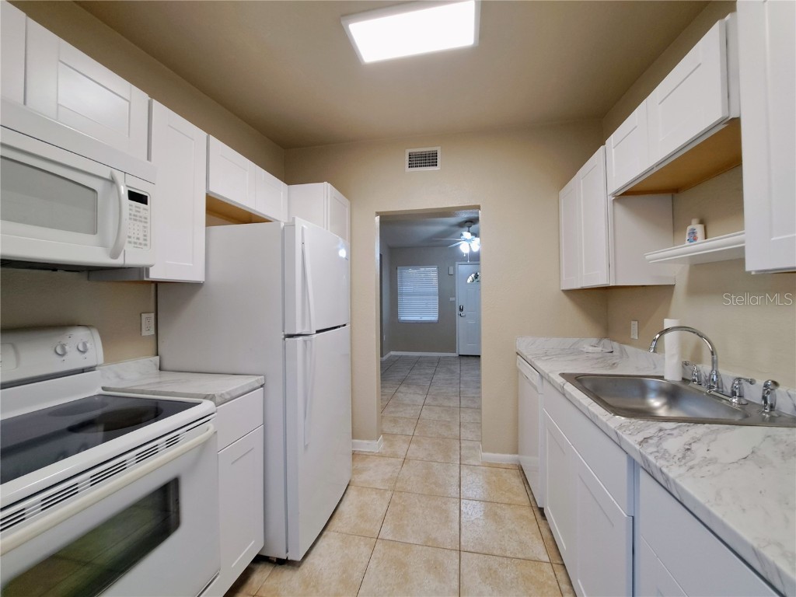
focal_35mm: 13
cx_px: 398
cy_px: 298
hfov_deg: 106.2
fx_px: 299
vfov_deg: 89.9
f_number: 2.2
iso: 100
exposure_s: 1/40
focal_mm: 1.74
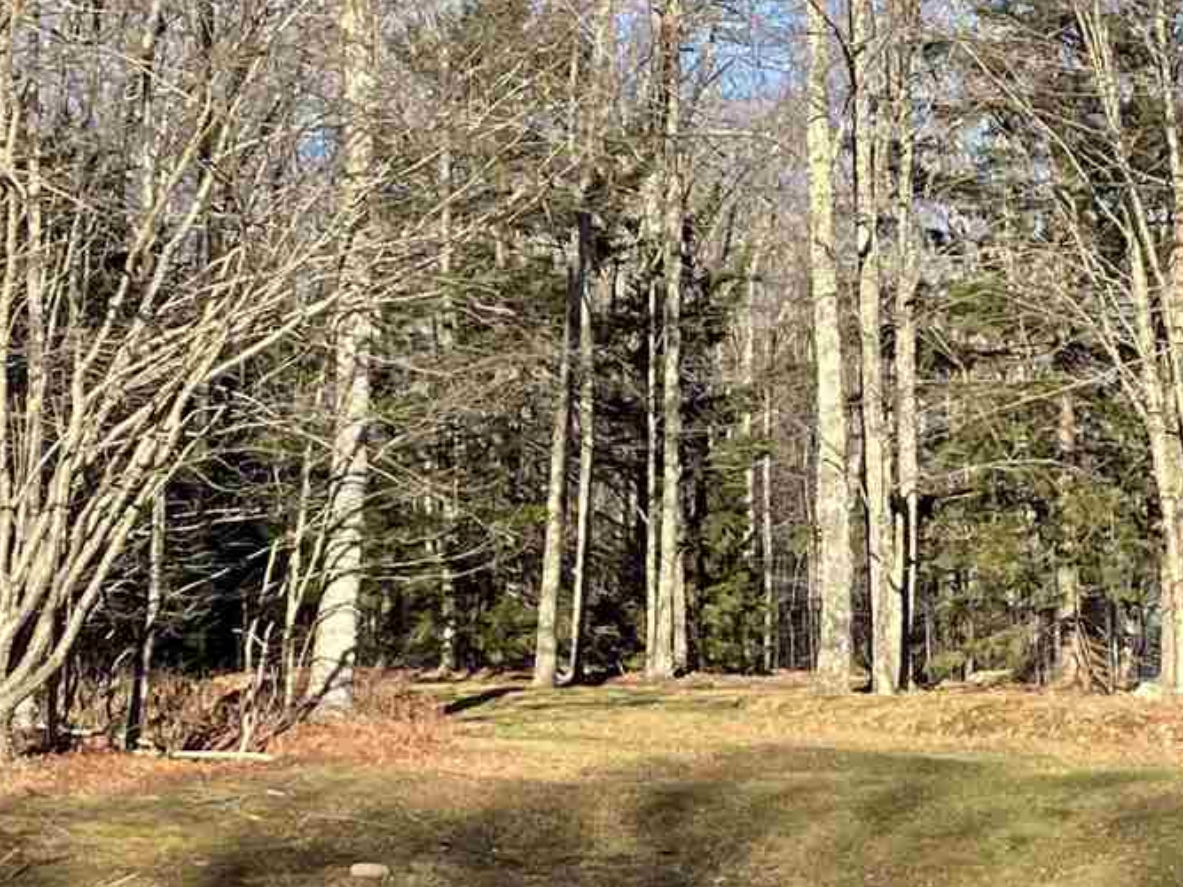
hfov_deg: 15.1
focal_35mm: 129
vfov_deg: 11.5
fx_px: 4408
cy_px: 553
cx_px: 1119
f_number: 1.8
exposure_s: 1/867
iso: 32
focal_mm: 3.99
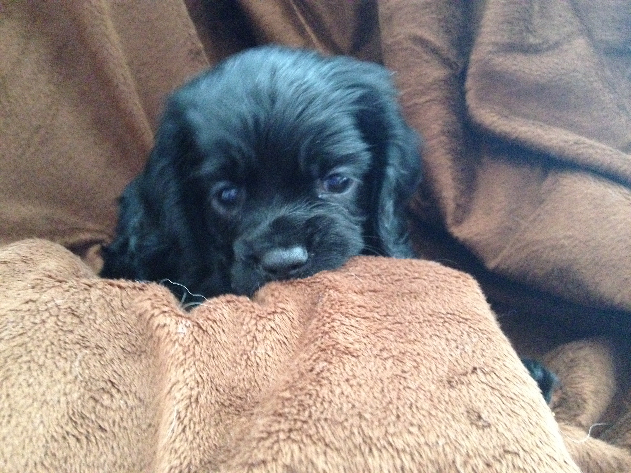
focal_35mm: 35
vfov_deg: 40.7
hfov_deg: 52.6
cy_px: 236
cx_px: 316
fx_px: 638
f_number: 2.4
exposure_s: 1/15
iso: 800
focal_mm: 4.28
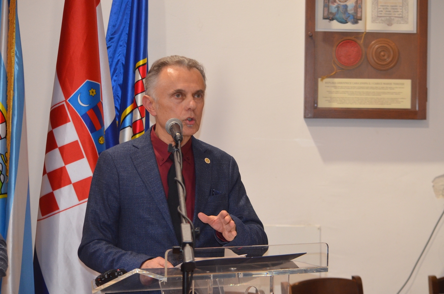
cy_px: 147
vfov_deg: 16.5
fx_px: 1015
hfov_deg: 24.7
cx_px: 222
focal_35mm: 82
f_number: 4.5
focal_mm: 55
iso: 1400
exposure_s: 1/60
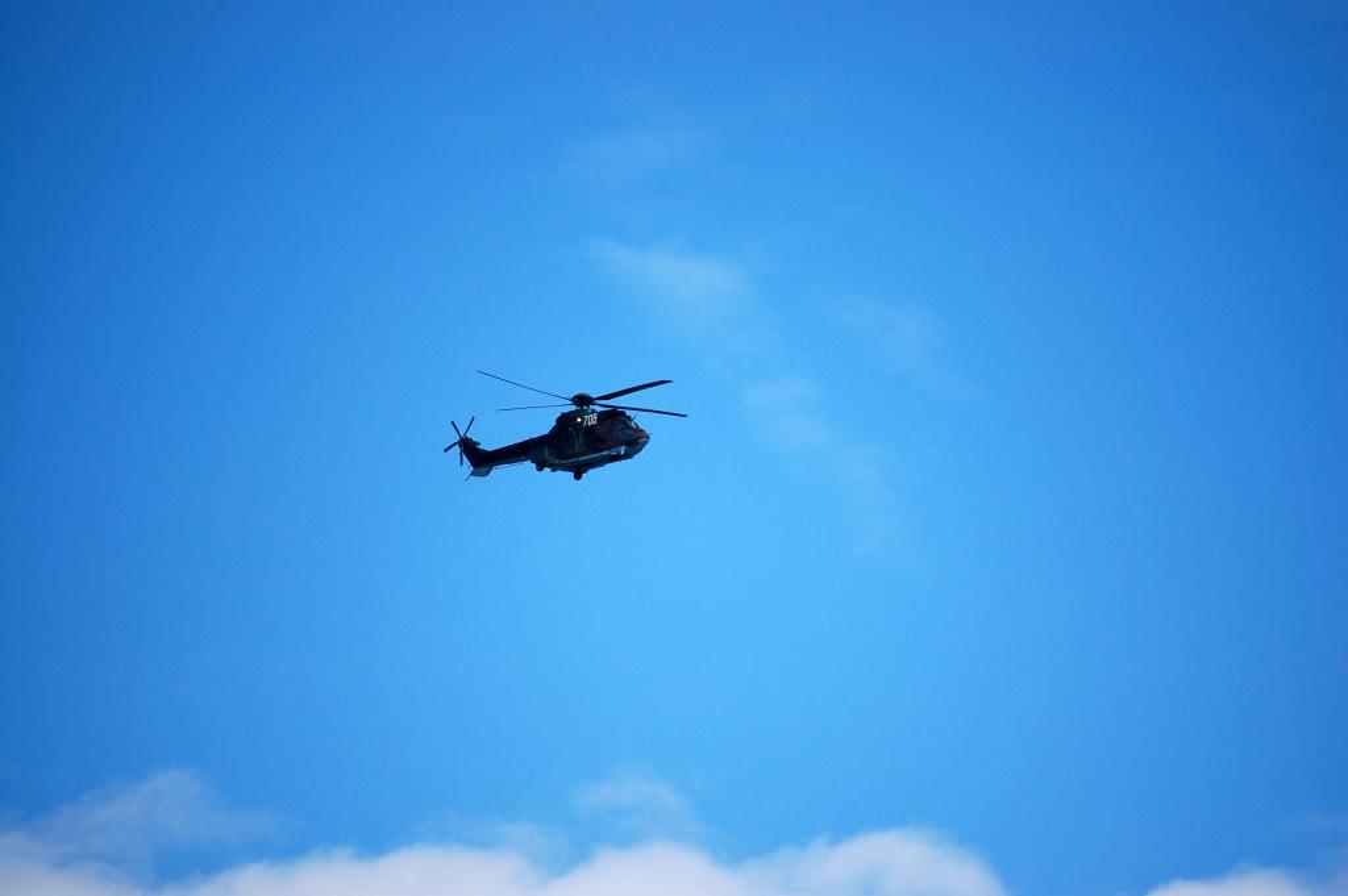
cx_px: 674
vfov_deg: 4.6
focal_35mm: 300
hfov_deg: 6.9
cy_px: 448
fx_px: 11224
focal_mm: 200
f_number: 5.6
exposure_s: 1/1600
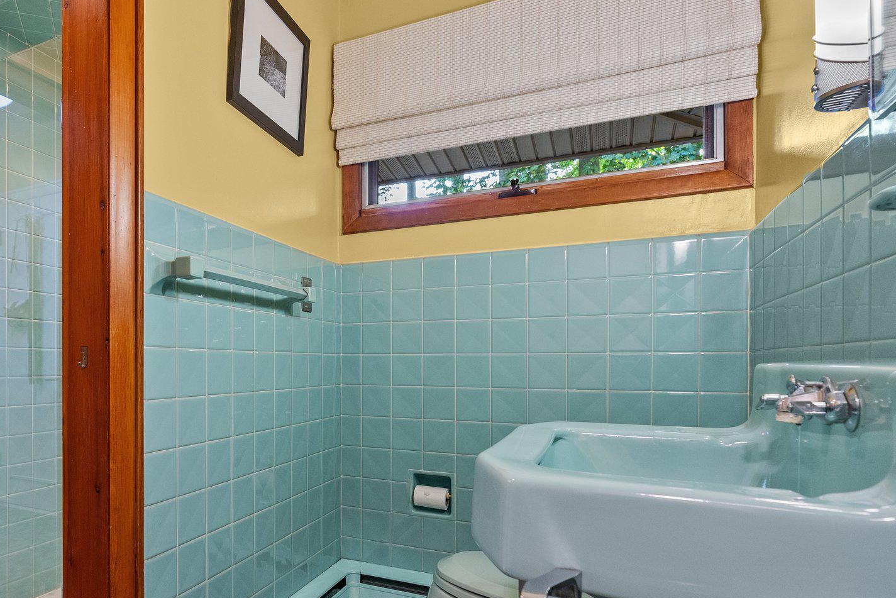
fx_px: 573
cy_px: 385
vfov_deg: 54.3
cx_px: 282
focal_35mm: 23
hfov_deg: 73.2
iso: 1600
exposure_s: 1/10
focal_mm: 16
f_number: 8
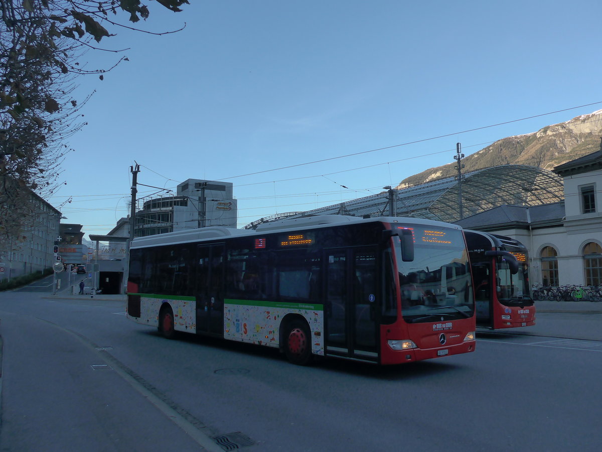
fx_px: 504
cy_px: 226
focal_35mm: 29
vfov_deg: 48.2
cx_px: 301
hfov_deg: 61.7
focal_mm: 6
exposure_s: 1/640
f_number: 3.2
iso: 160
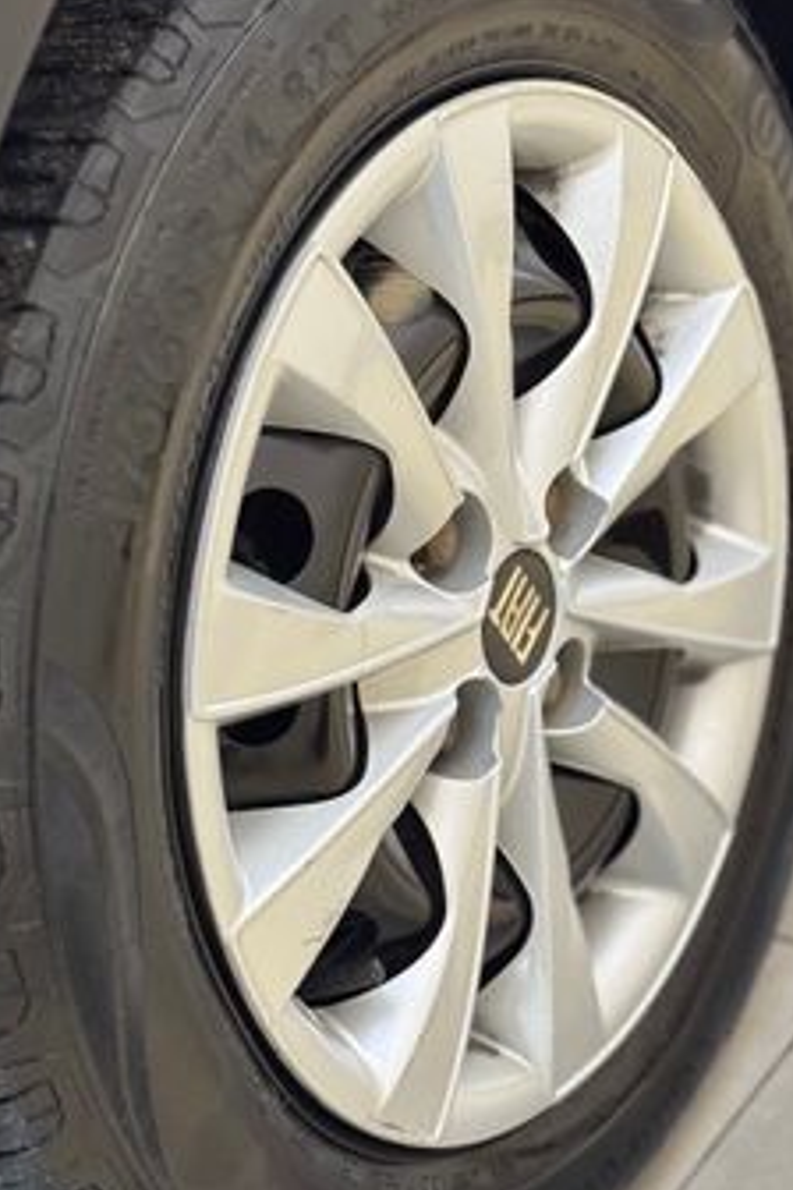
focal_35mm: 70
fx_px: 2313
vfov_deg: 28.8
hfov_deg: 19.4
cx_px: 510
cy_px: 584
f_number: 1.78
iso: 500
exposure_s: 1/30
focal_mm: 6.76
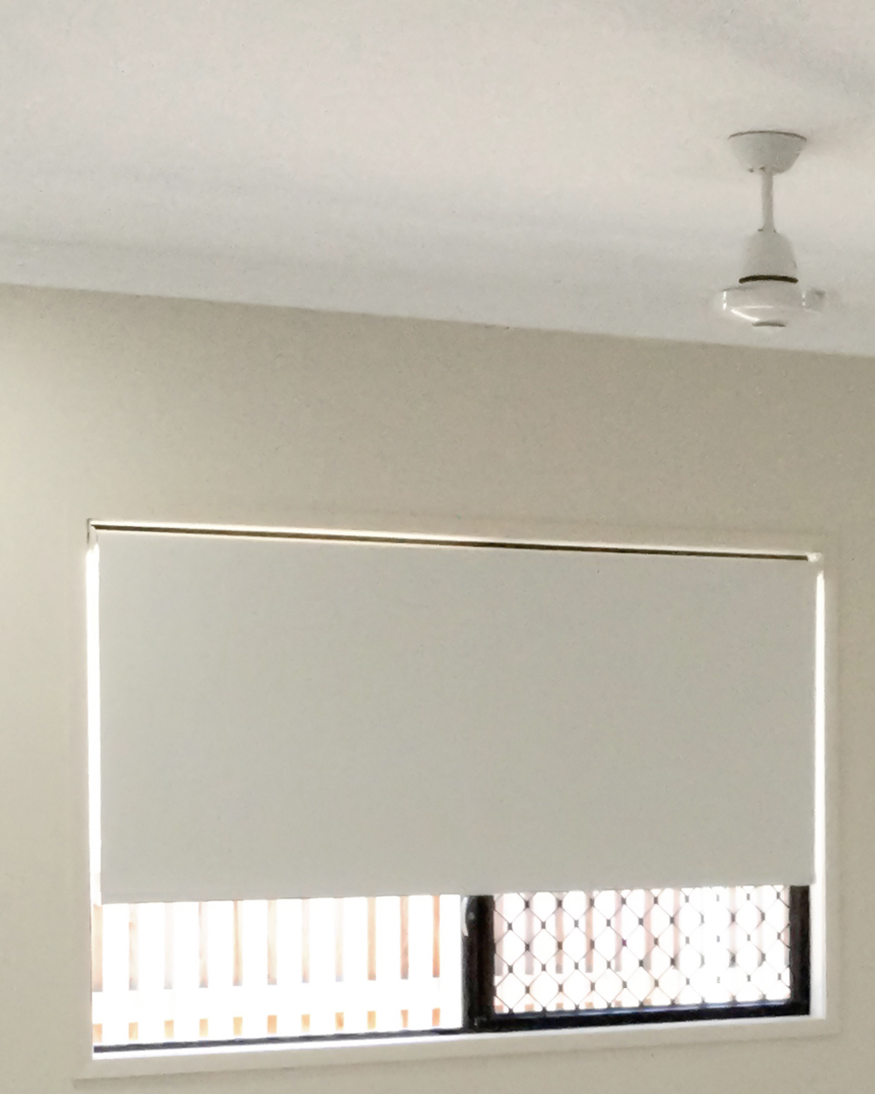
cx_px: 984
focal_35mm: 79
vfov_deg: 23.4
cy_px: 1026
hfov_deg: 18.6
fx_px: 2557
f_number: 2.4
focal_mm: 3.3
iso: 50
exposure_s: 1/33
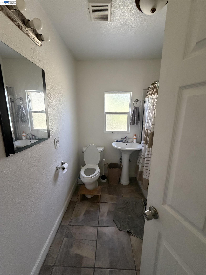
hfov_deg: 85.7
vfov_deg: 102.1
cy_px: 138
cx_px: 103
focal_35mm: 14
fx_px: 111
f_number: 2.2
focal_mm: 2.22
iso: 320
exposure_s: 1/60
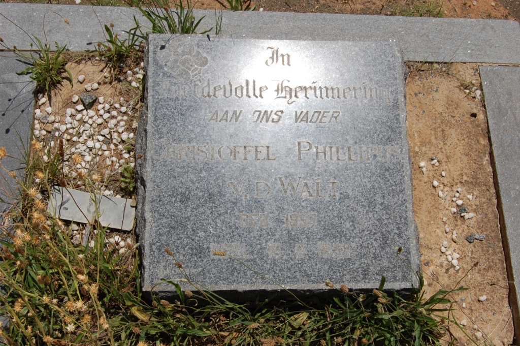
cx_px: 260
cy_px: 173
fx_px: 693
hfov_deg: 41.1
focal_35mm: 48
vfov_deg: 28.0
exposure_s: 1/500
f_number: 11
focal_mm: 32
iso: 200
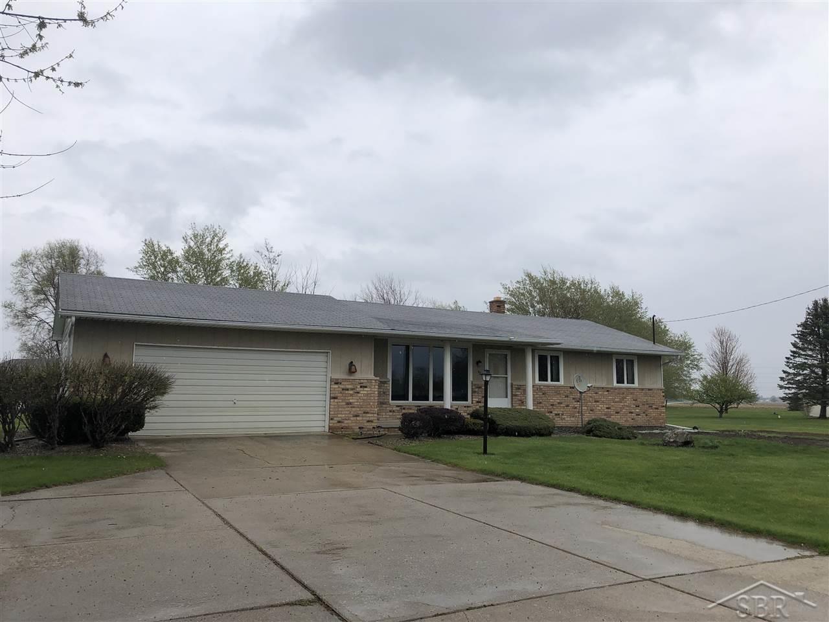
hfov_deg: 63.4
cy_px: 311
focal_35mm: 28
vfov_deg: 49.7
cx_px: 414
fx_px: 671
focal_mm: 3.99
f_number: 1.8
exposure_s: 1/1845
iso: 20
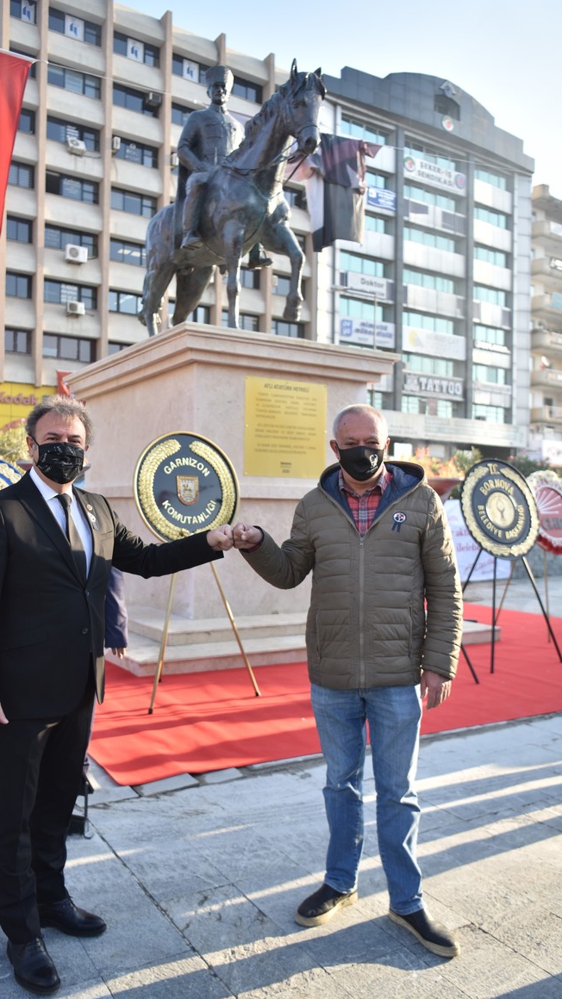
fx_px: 689
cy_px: 491
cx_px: 224
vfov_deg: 71.9
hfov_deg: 44.1
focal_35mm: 26
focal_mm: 24
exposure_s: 1/1250
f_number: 2.8
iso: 250
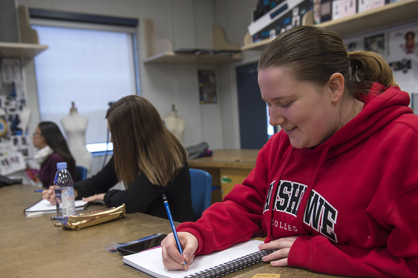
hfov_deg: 51.9
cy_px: 160
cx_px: 201
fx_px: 429
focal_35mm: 37
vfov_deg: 35.8
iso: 640
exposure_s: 1/125
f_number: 3.5
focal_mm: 32
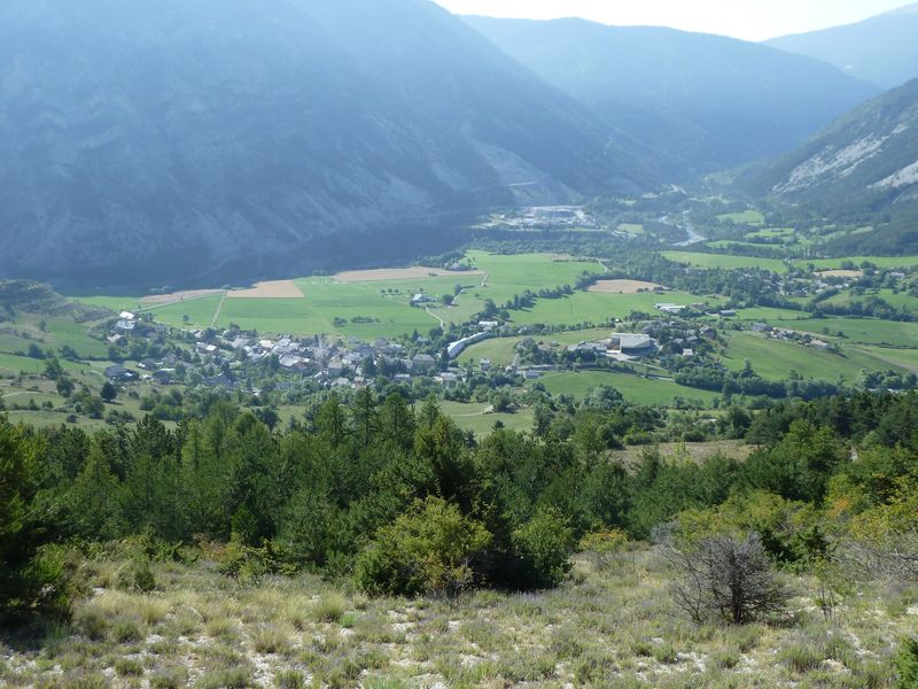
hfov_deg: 42.9
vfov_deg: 32.9
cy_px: 344
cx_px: 459
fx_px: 1167
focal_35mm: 44
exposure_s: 1/320
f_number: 4
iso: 80
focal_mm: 7.3
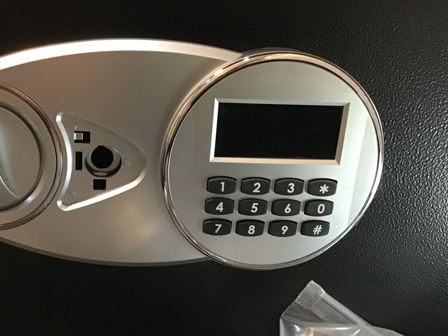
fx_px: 557
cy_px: 219
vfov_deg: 33.4
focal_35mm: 43
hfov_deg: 43.2
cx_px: 150
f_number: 2.4
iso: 500
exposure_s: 1/15
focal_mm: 3.3
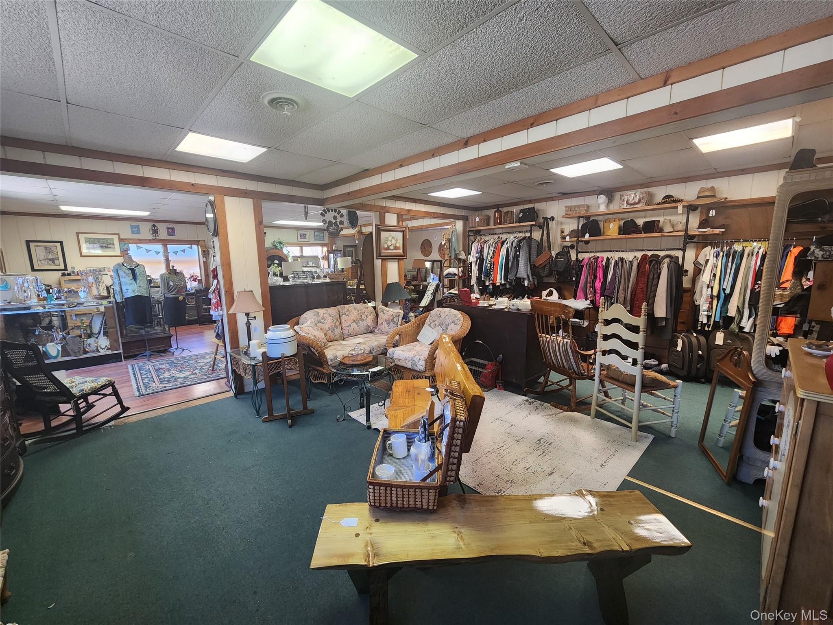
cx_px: 416
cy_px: 312
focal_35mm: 13
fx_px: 313
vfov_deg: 89.9
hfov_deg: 106.2
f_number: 2.2
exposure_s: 1/60
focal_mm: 2.2
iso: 320
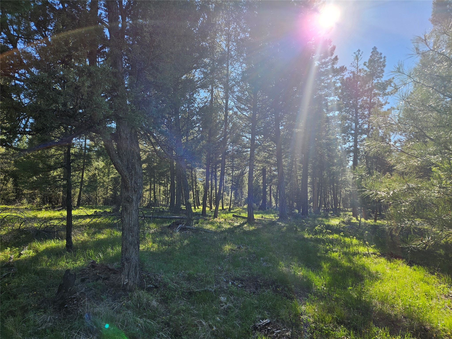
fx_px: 300
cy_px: 170
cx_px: 226
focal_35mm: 23
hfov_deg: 73.9
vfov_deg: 58.9
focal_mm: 5.4
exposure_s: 1/857
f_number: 1.8
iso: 25
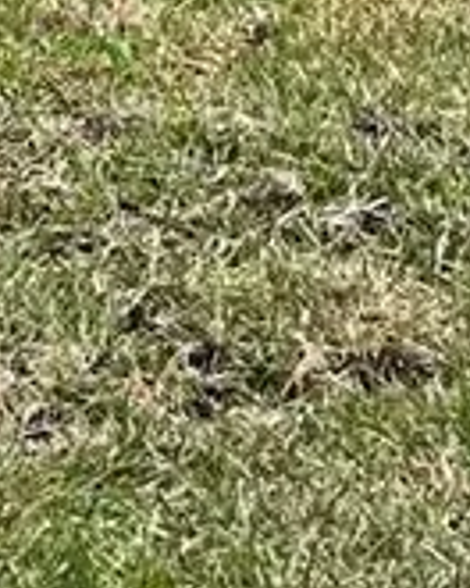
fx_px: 3217
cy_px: -809
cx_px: -641
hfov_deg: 7.8
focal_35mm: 185
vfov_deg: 9.4
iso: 50
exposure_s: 1/1536
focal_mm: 5.1
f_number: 1.6
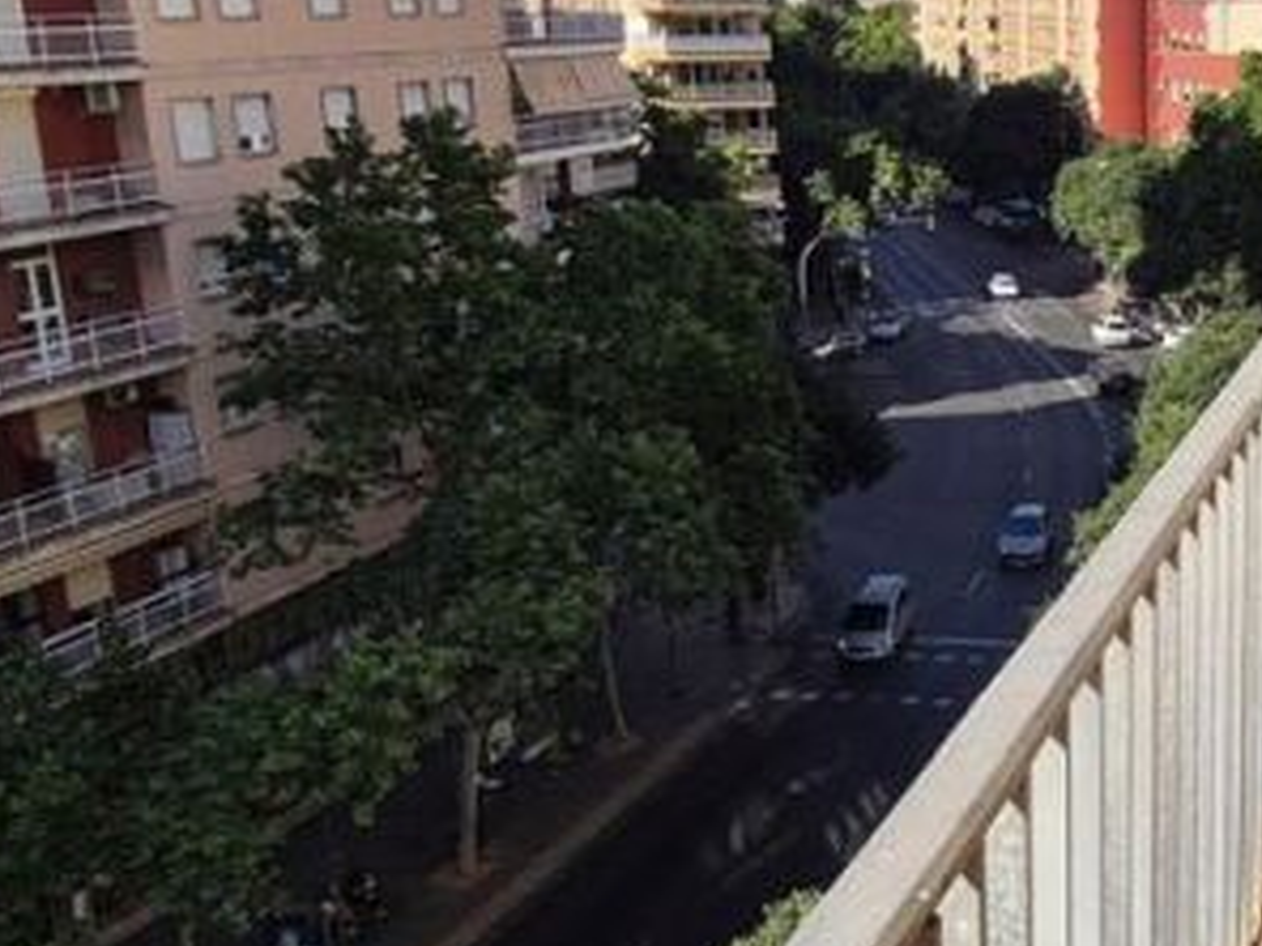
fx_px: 1641
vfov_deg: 32.2
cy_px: 499
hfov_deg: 37.8
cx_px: 1241
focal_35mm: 45
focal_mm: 2.2
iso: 50
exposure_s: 1/1996
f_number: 2.2
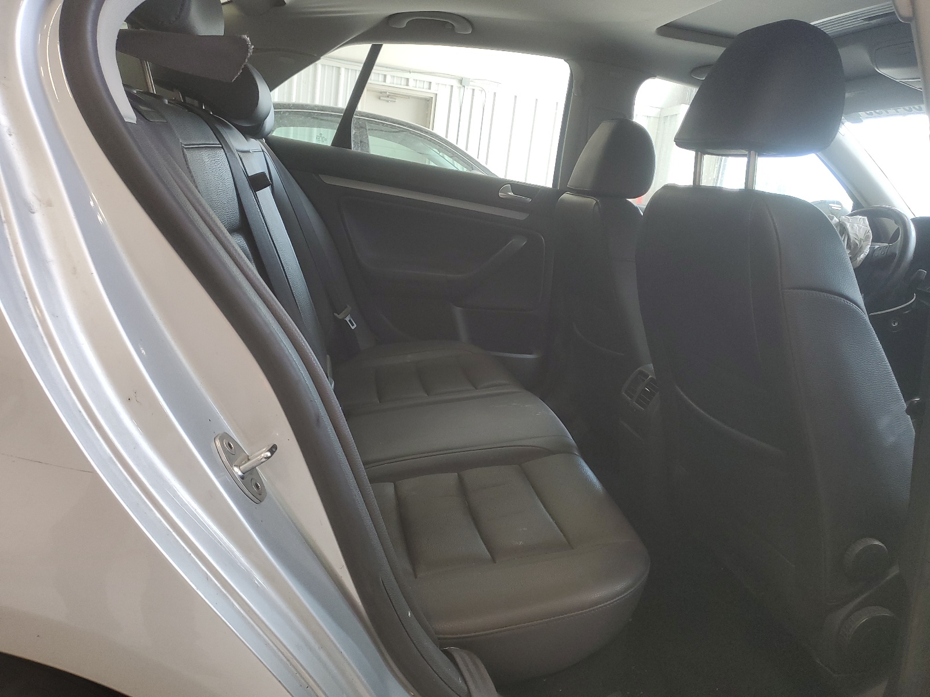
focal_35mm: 26
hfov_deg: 67.3
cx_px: 465
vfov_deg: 53.1
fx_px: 699
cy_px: 348
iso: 82
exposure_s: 1/120
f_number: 1.5
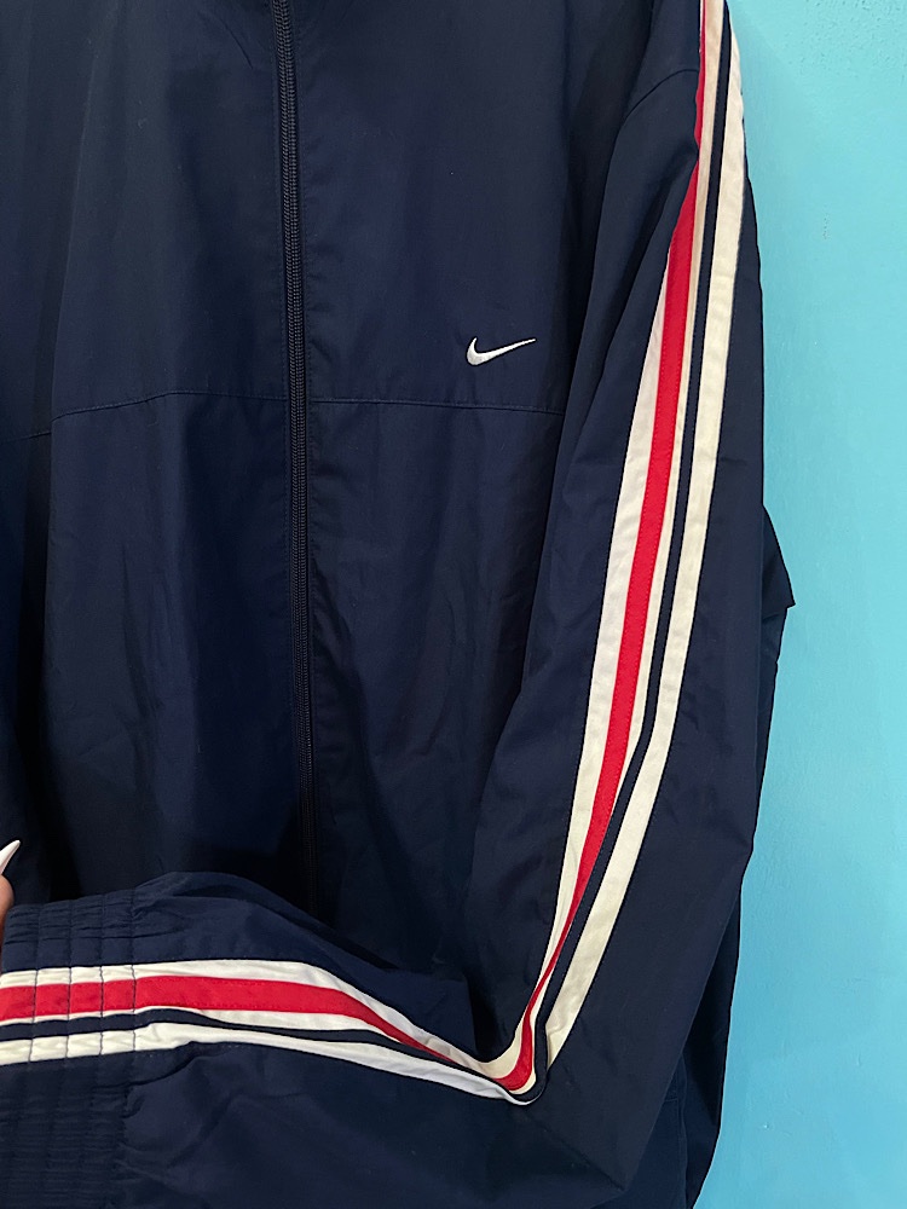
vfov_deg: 67.3
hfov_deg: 53.1
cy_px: 604
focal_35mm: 26
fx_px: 908
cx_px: 454
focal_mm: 4.2
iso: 250
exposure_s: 1/50
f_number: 1.6
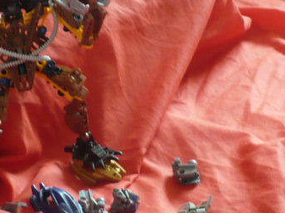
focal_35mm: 91
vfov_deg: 16.2
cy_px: 92
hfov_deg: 21.5
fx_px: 749
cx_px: 112
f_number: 2.8
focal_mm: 6.1
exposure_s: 1/13
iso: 200
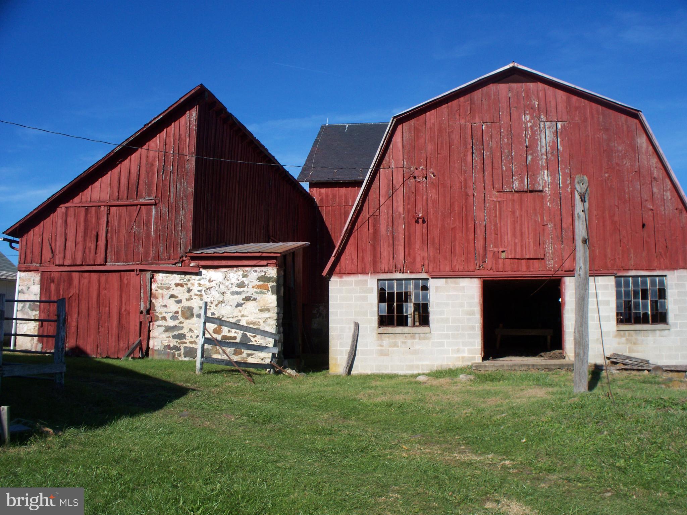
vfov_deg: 39.7
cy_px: 258
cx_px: 344
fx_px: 714
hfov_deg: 51.4
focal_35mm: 36
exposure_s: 1/500
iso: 64
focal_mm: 7.54
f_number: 5
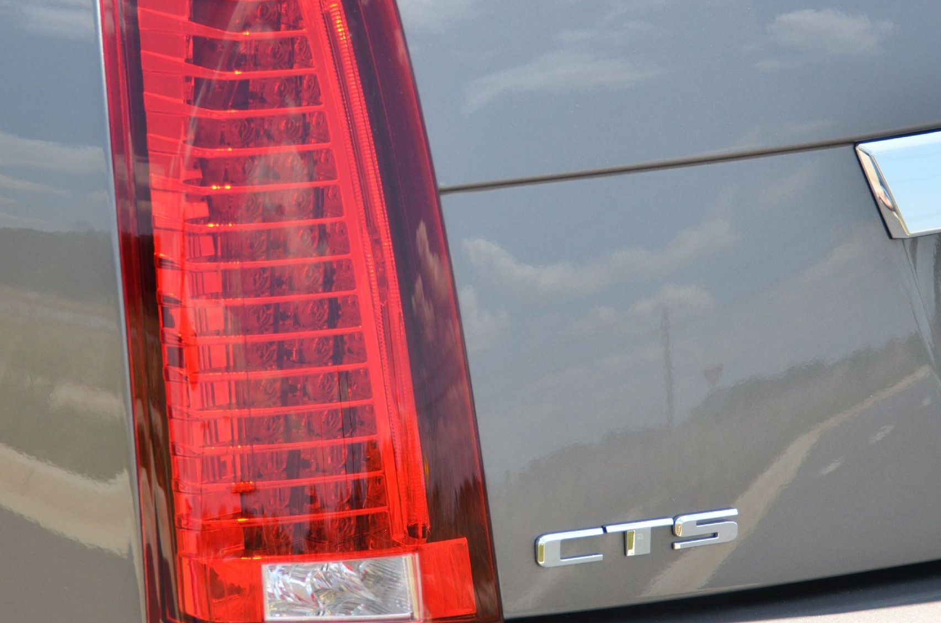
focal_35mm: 154
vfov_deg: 8.9
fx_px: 4017
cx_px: 354
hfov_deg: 13.4
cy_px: 244
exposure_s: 1/1000
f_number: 5
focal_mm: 70
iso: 500
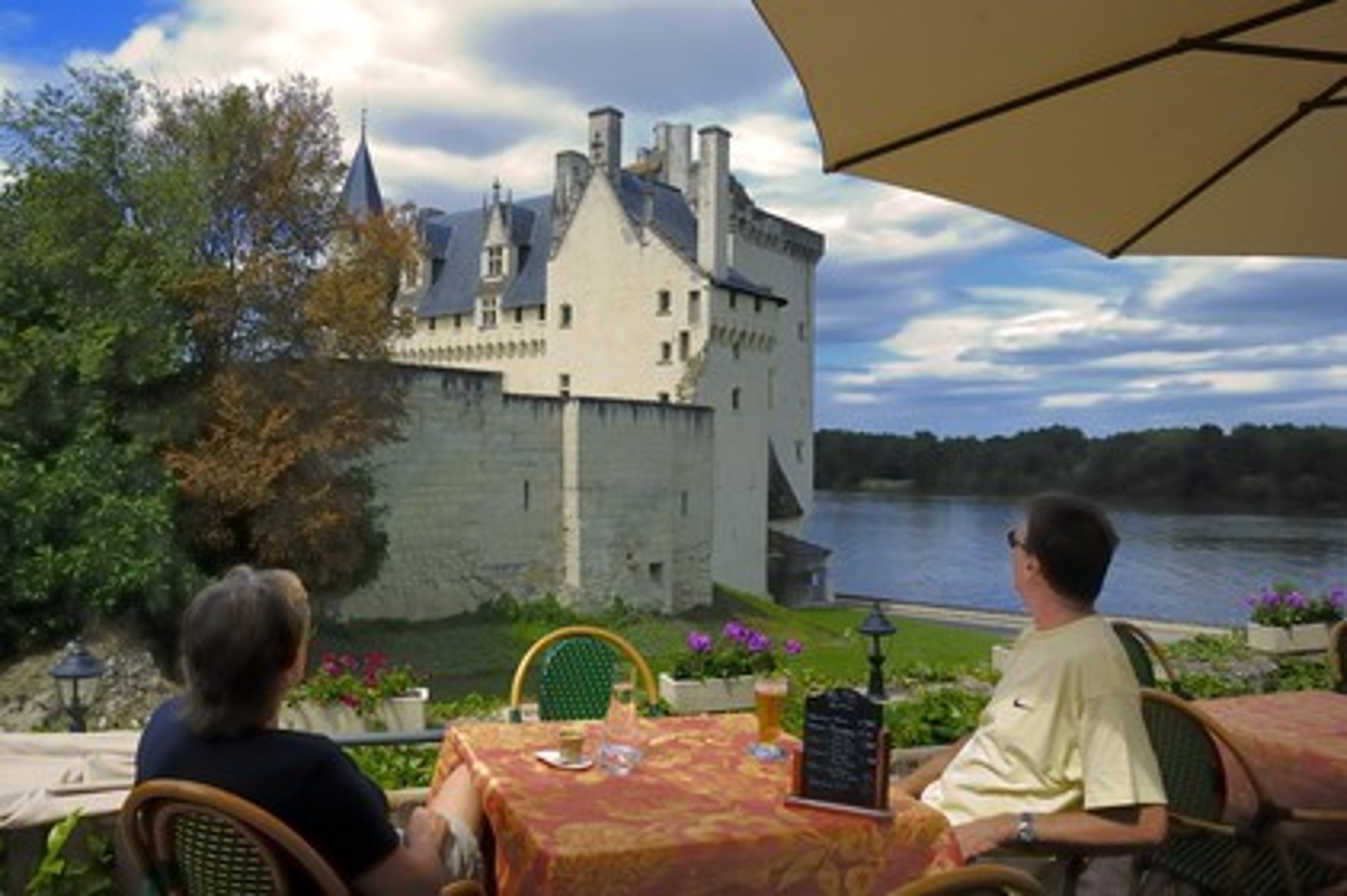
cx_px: 674
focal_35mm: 26
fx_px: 953
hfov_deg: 70.5
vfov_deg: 50.3
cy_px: 448
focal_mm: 17
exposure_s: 1/100
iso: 100
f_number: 9.5
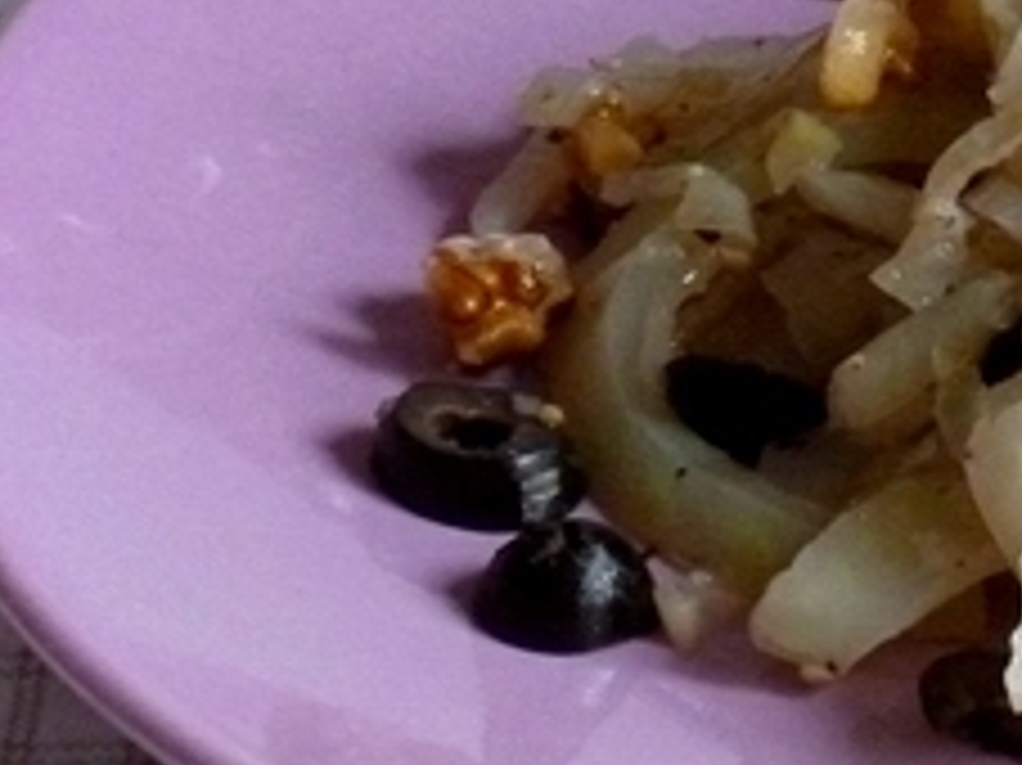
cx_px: 1409
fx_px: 11744
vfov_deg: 3.7
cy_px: 315
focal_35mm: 398
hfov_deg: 5.0
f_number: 5.1
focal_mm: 25.2
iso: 800
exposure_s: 1/6
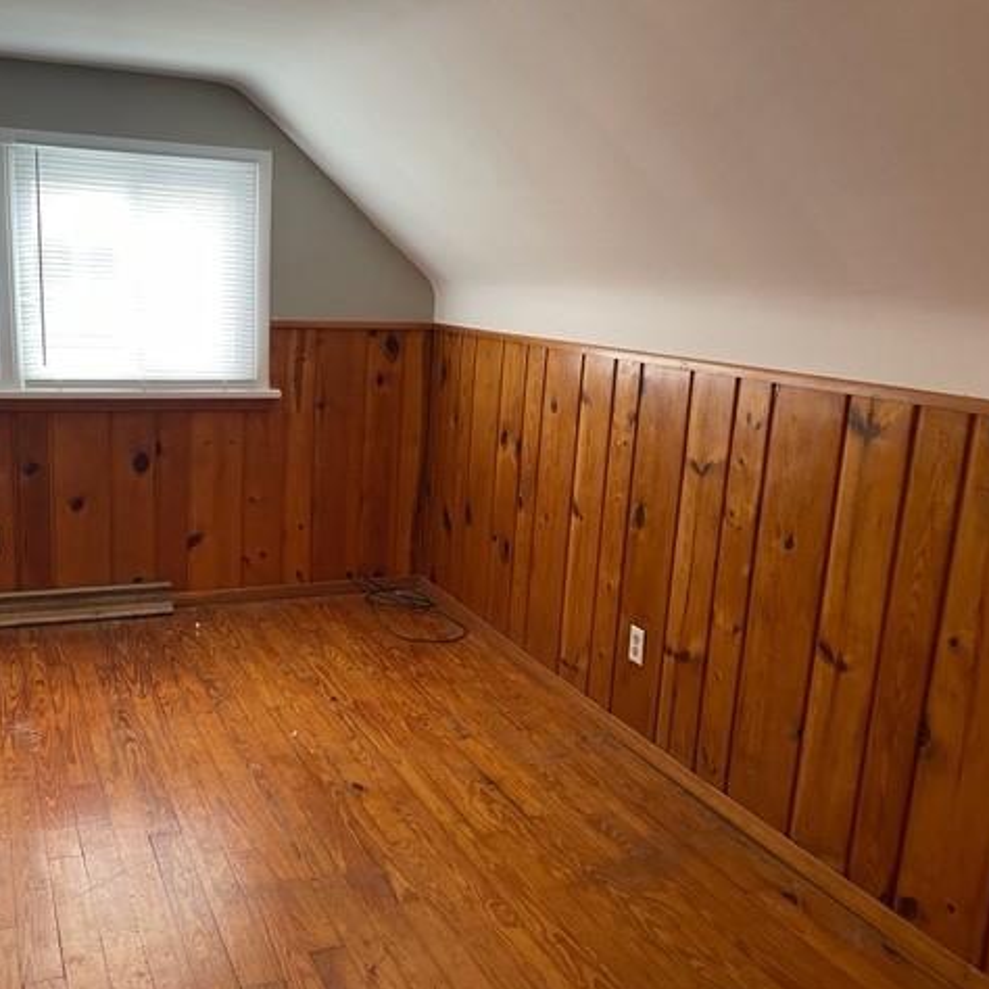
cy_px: 497
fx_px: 1002
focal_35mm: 31
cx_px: 346
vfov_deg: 52.5
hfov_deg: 51.7
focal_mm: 4.2
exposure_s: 1/60
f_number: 1.6
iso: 160
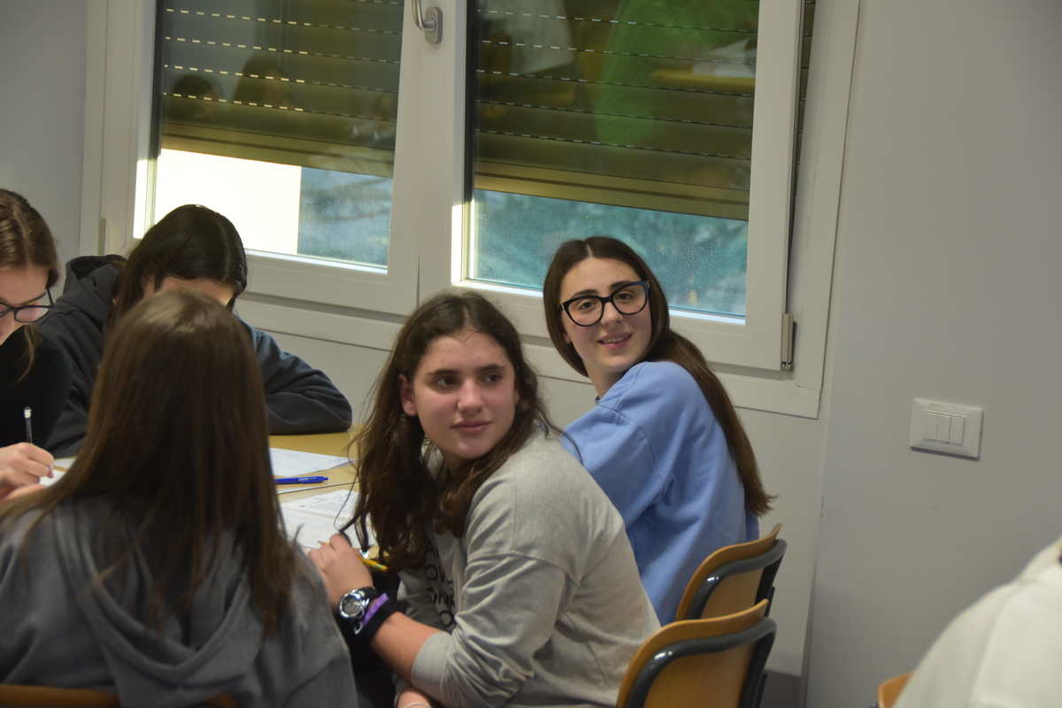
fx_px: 2743
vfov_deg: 14.7
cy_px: 354
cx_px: 531
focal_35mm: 93
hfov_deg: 21.9
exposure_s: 1/60
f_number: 4.8
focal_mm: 62
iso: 800
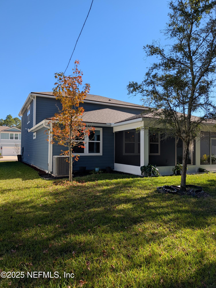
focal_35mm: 24
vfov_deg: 71.5
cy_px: 144
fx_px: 199
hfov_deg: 56.9
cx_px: 108
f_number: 1.68
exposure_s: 1/715
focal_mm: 6.9
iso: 21
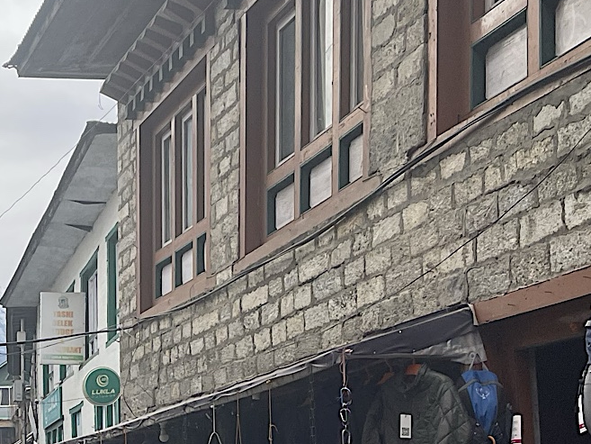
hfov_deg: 22.6
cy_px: 462
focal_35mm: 81
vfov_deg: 17.7
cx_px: -79
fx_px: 1383
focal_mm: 4.2
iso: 32
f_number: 1.6
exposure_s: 1/333
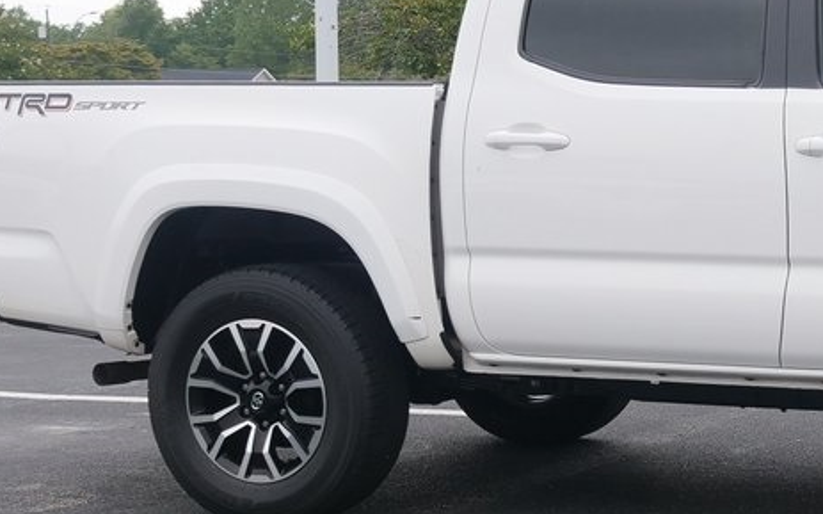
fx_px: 1973
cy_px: 306
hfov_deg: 22.3
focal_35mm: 88
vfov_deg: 14.8
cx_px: 901
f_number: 3.5
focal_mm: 12
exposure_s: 1/250
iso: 200
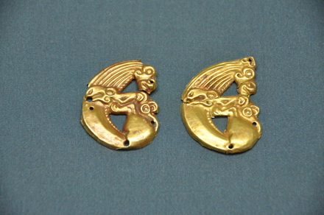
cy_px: 108
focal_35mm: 225
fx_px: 2022
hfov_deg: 9.2
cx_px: 162
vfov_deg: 6.1
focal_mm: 150
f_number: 5.6
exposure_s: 1/200
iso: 2000
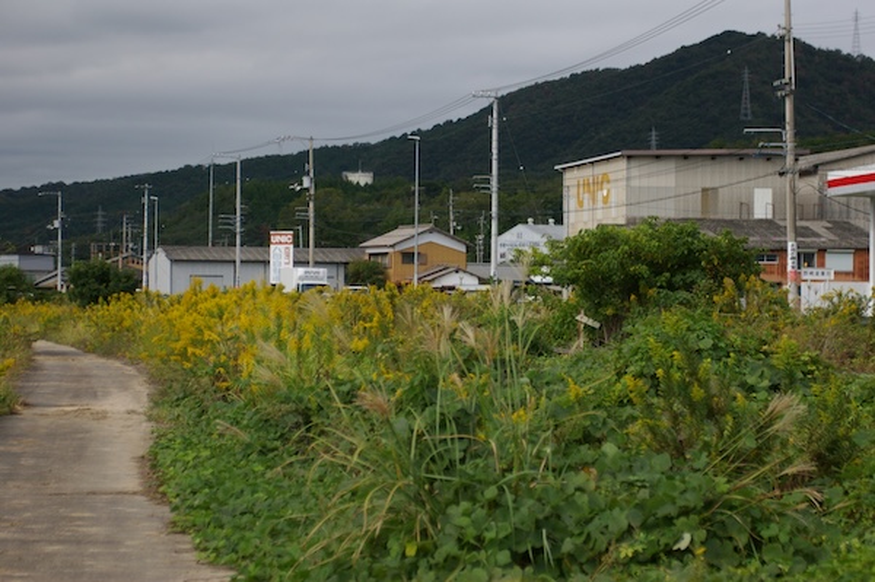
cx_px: 438
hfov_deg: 20.0
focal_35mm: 102
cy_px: 291
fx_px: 2477
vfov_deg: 13.4
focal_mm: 68
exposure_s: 1/2000
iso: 400
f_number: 4.5
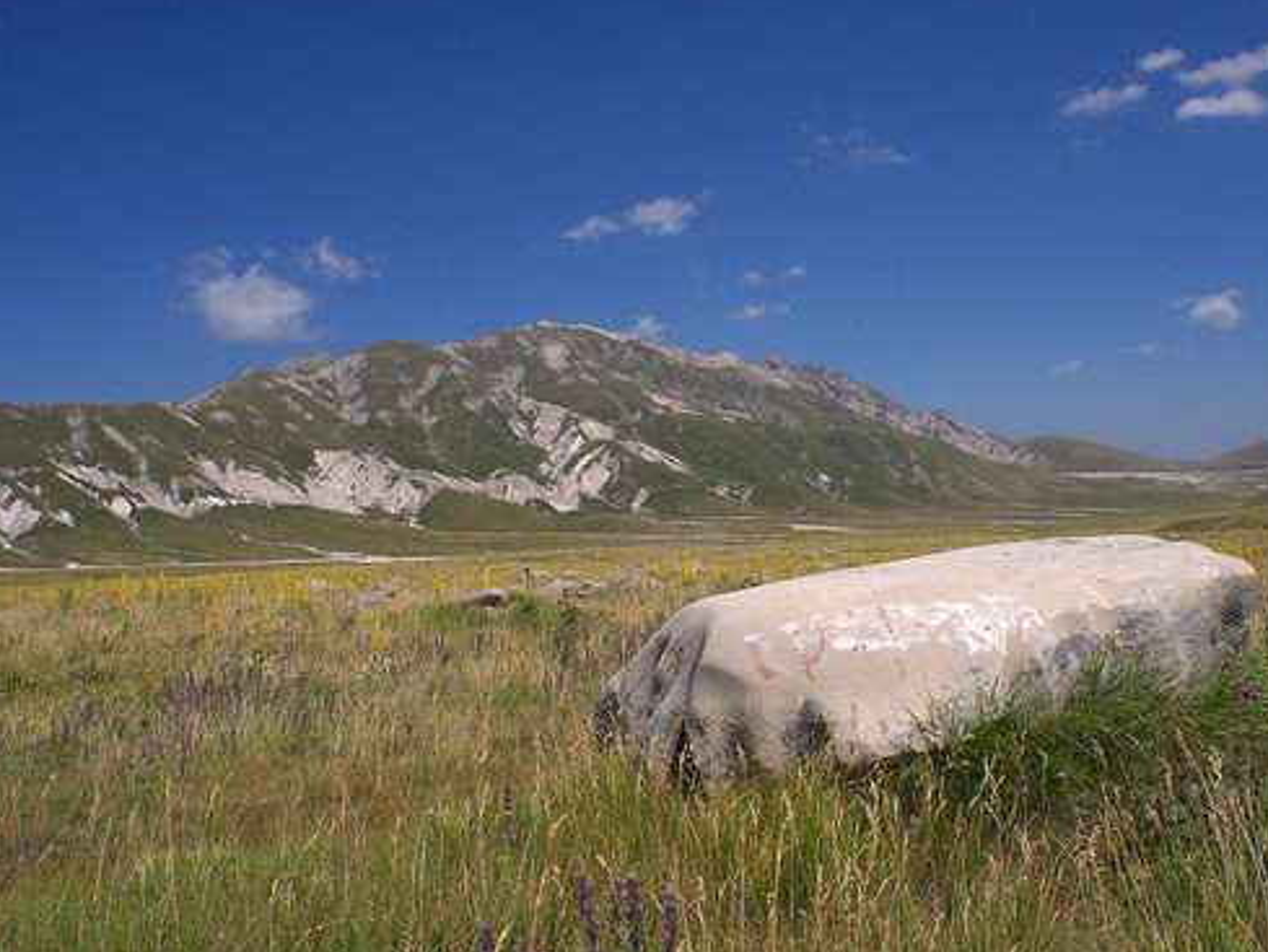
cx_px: 713
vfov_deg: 42.9
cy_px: 444
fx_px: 1209
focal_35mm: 33
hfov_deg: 55.2
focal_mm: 28
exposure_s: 1/1600
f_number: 3.5
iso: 640
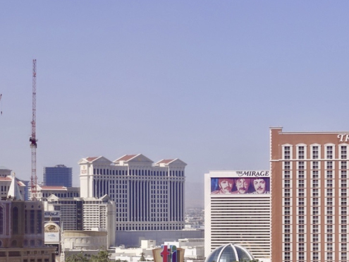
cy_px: 233
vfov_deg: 10.5
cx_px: 200
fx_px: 1411
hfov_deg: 14.1
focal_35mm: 140
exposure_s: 1/80
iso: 125
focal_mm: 25.7
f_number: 5.6
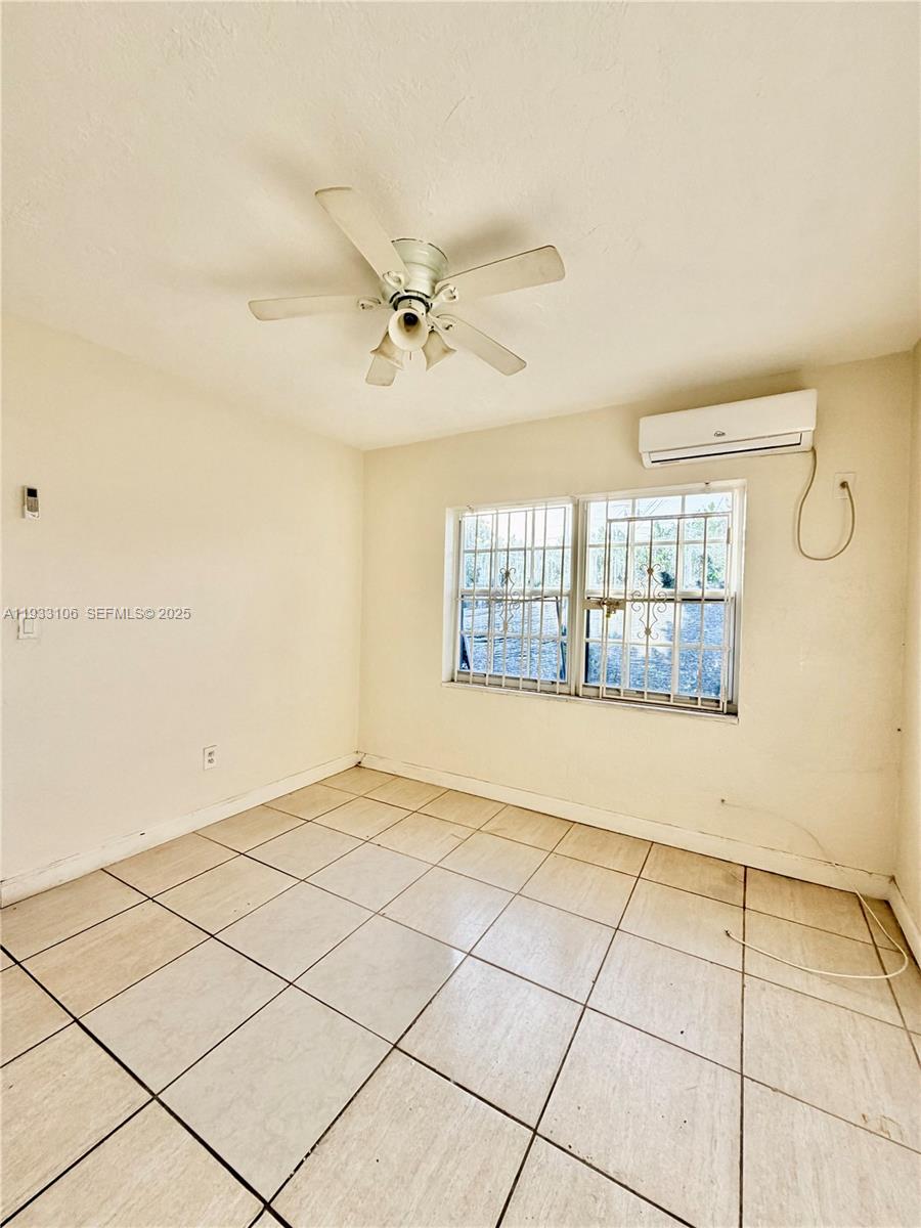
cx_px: 460
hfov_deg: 85.7
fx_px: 497
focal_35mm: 14
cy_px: 614
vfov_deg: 102.1
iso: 64
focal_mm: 2.22
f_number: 2.2
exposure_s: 1/121
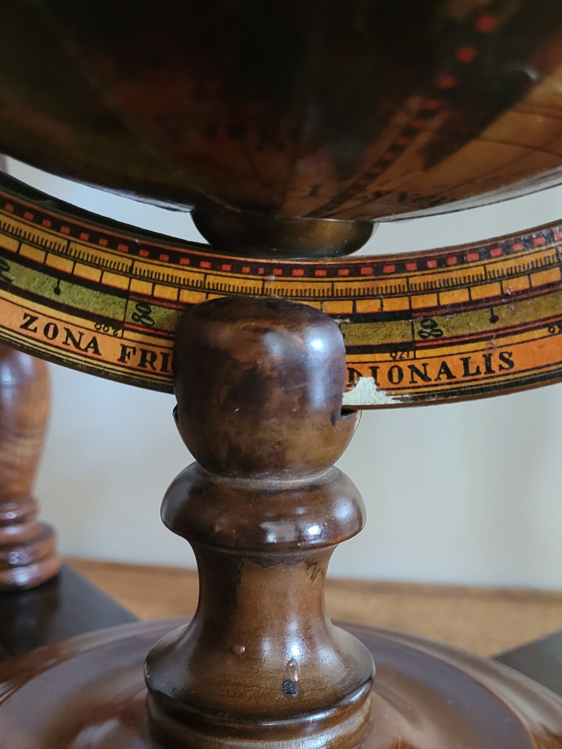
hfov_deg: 36.7
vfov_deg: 46.5
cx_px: 340
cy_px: 544
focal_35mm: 39
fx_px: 844
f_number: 1.8
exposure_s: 1/25
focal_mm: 5.4
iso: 640
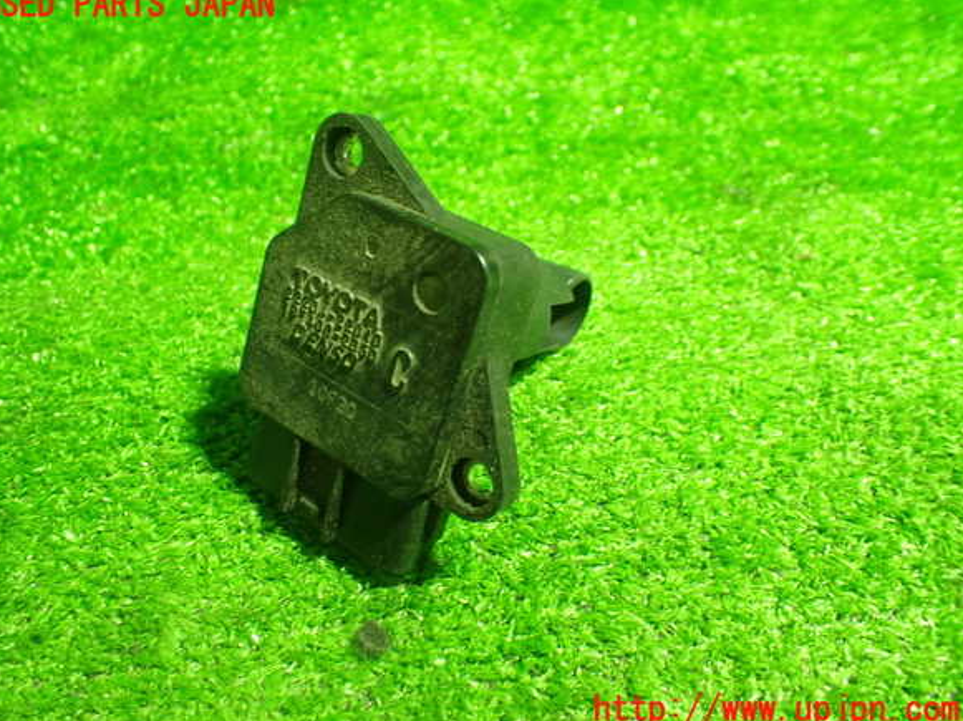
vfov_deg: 45.4
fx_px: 862
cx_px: 471
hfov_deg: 58.4
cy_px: 358
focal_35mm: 31
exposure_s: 1/30
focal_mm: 5.4
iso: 800
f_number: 2.3
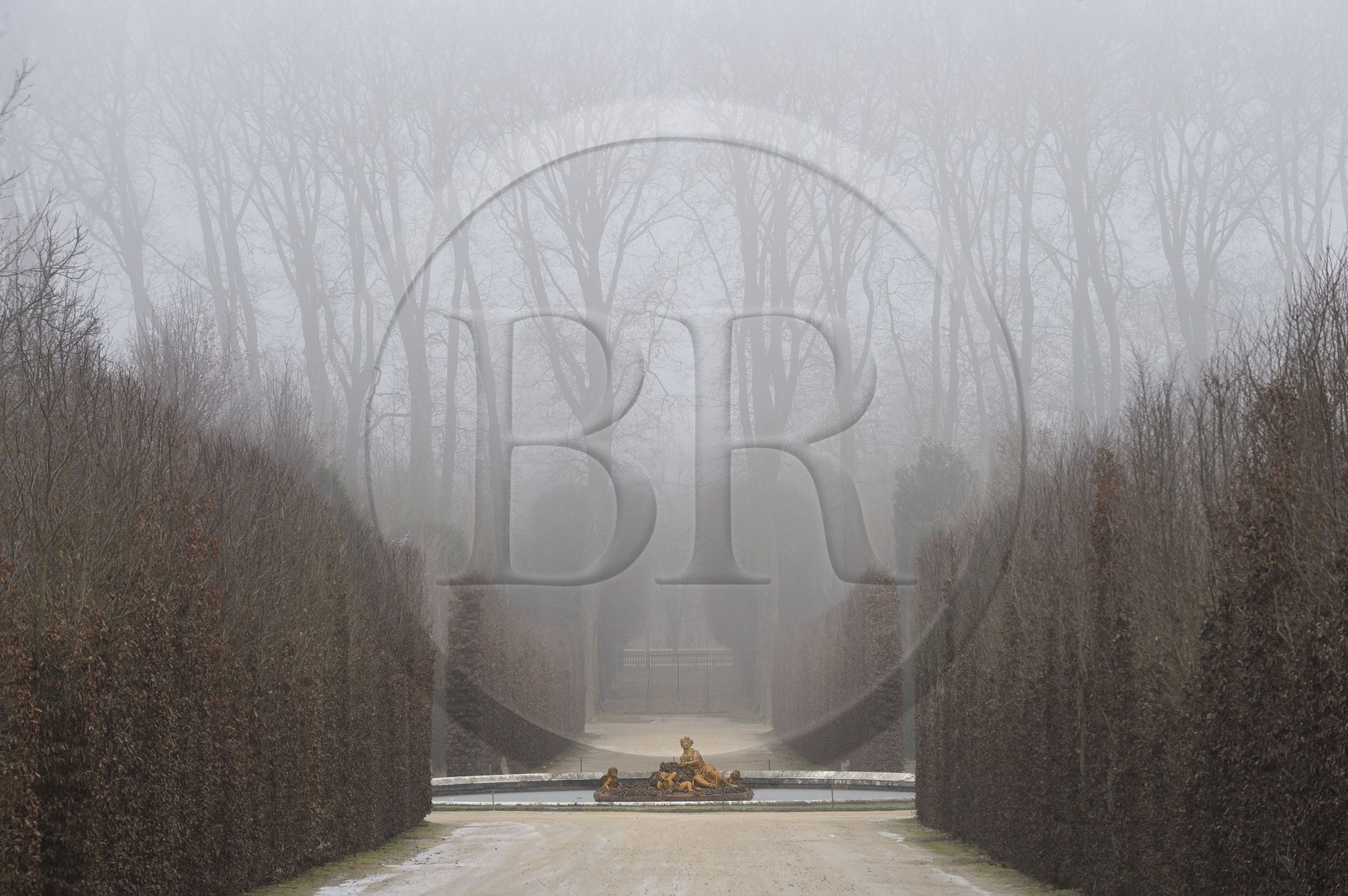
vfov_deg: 6.9
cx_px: 674
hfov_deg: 10.3
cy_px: 448
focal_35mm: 200
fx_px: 7483
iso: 800
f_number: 10
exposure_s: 1/160
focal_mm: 200
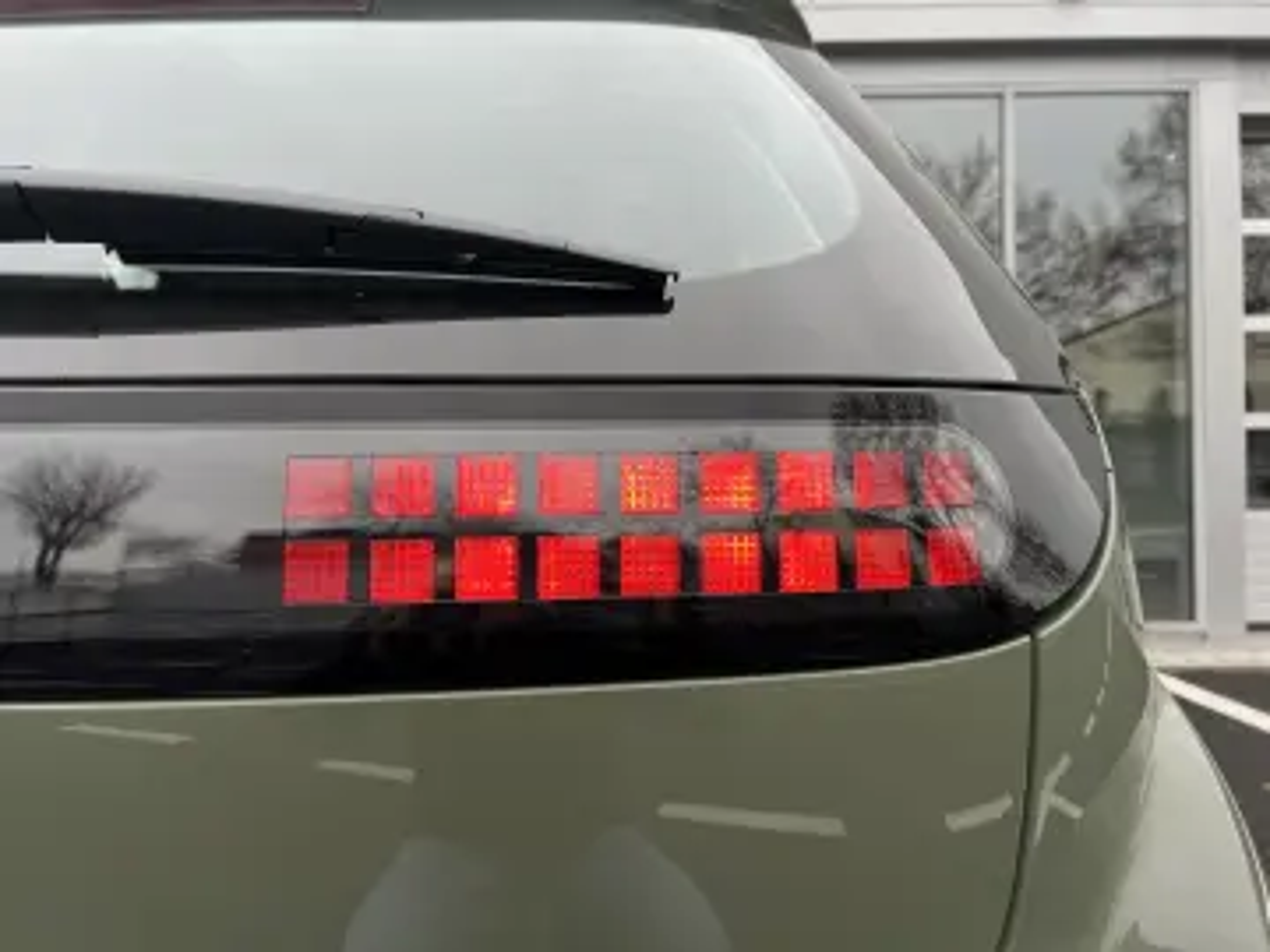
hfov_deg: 67.3
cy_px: 476
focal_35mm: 26
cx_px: 635
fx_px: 954
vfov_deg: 53.1
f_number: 1.5
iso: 50
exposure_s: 1/427
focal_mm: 5.7
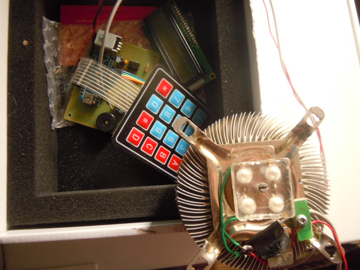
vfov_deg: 46.8
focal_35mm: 30
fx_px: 312
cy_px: 135
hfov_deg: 60.0
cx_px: 180
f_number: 3.5
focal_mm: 5.4
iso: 400
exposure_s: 1/6
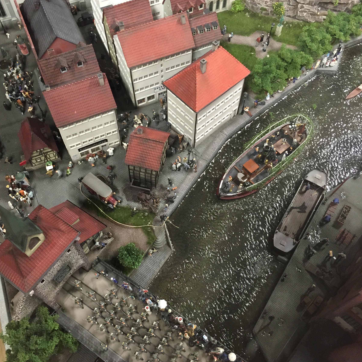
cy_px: 167
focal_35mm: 35
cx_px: 177
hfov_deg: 47.2
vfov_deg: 47.2
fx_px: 414
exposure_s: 1/30
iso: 160
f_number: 2.2
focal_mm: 4.15
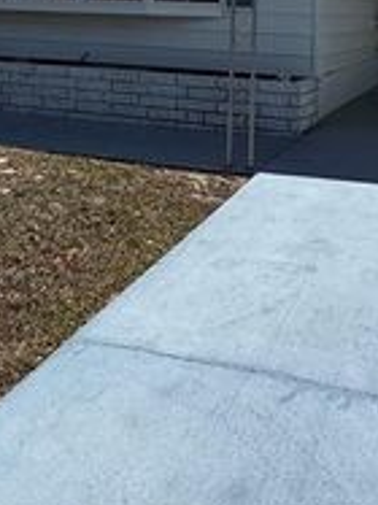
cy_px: -155
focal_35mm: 50
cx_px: 216
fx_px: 729
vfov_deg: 30.1
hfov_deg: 29.0
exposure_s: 1/2342
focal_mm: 2.22
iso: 50
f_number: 2.2
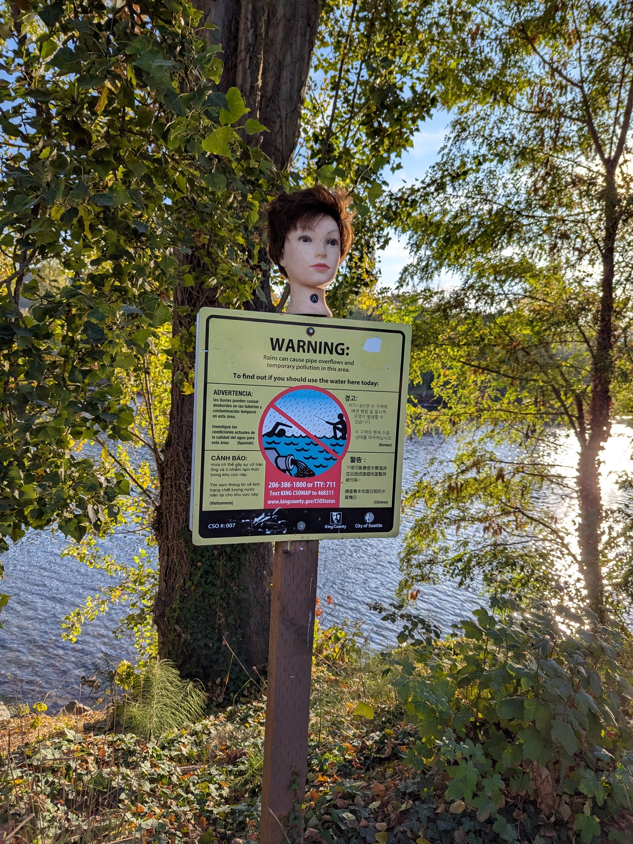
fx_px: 585
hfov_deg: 56.8
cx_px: 316
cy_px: 422
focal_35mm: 24
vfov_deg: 71.6
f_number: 1.85
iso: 58
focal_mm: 6.81
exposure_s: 1/2179
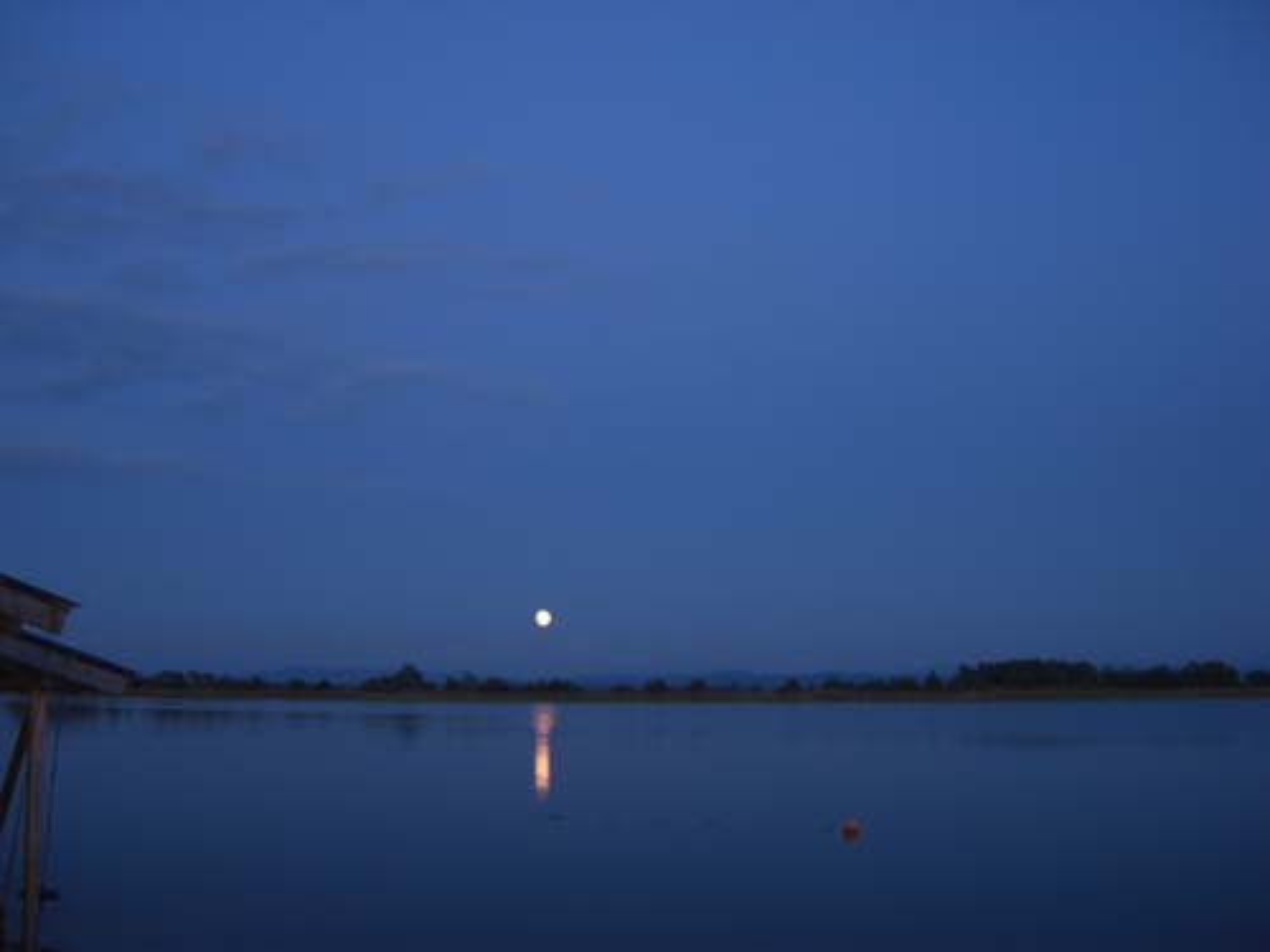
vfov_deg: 37.7
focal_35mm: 38
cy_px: 476
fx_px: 1394
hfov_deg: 49.0
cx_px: 635
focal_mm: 7.9
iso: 80
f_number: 2.8
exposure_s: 1/5
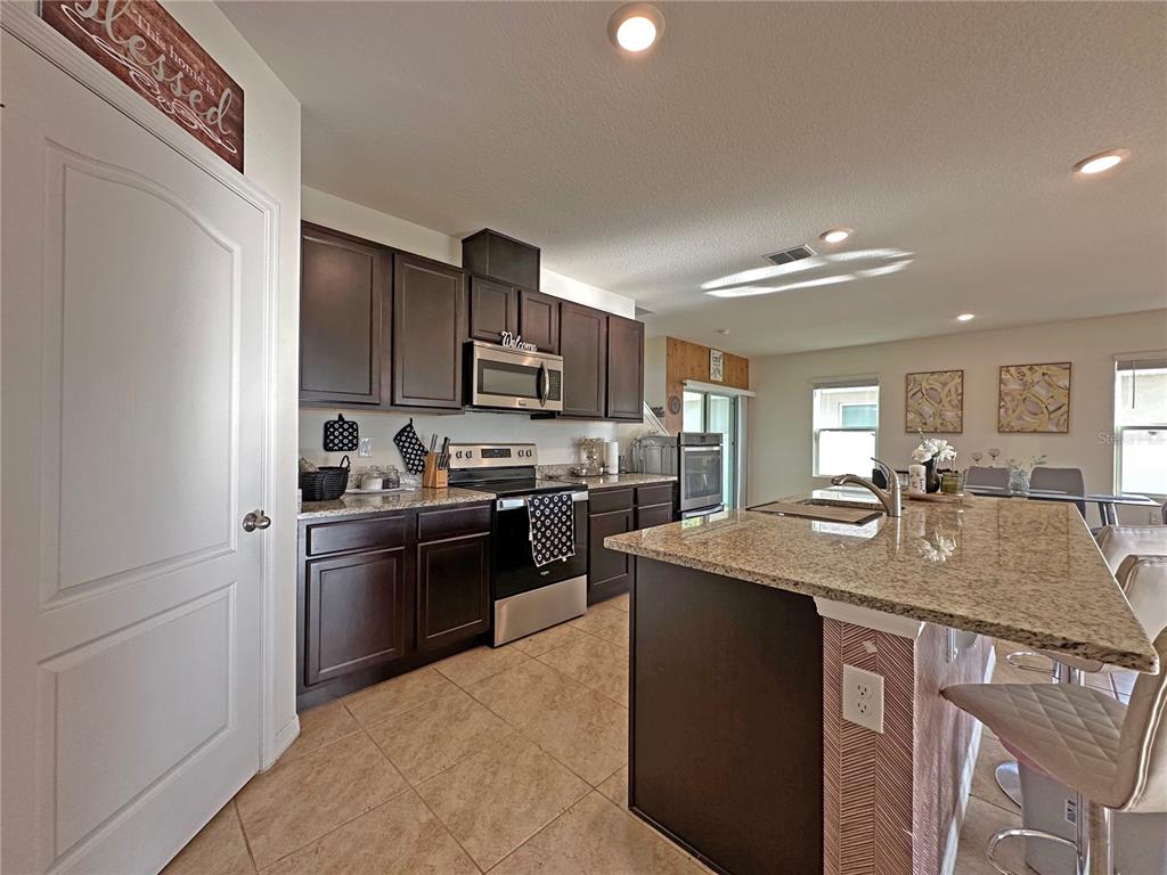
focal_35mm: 14
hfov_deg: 102.1
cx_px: 584
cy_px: 438
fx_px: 472
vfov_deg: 85.7
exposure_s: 1/120
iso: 250
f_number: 2.2
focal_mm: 2.22
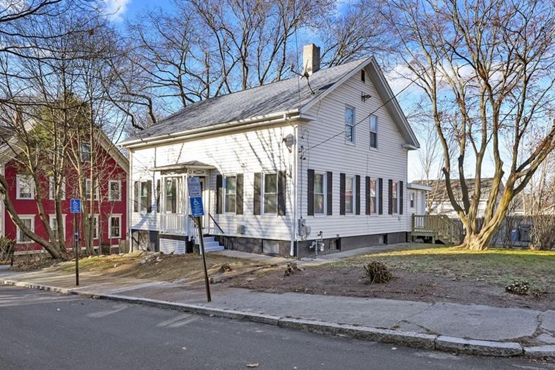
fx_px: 401
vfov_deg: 49.5
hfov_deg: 69.4
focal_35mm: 26
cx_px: 271
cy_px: 201
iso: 400
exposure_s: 1/400
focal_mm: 13.5
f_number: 9
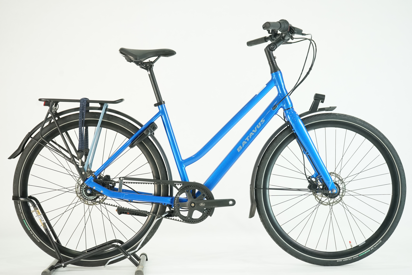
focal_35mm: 58
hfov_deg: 34.5
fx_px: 664
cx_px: 206
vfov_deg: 23.4
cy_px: 138
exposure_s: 1/200
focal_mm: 58
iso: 2500
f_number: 5.6
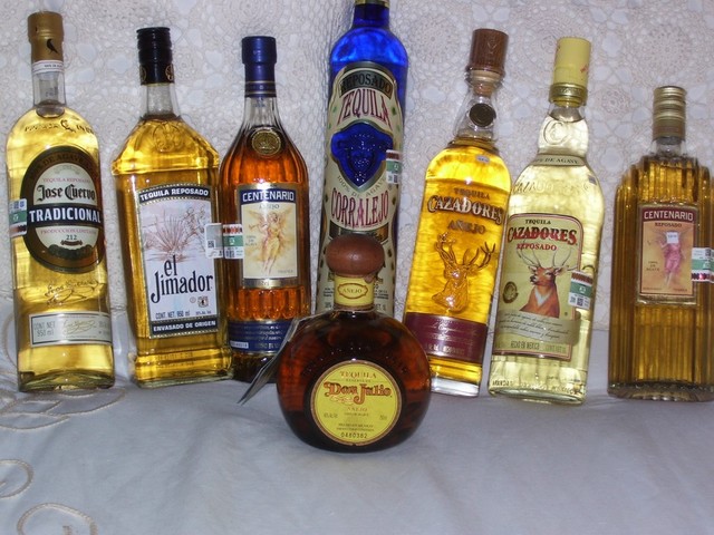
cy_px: 268
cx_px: 357
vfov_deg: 21.0
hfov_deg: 27.8
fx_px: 1444
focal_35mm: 70
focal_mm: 11.6
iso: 80
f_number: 4
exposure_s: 1/30
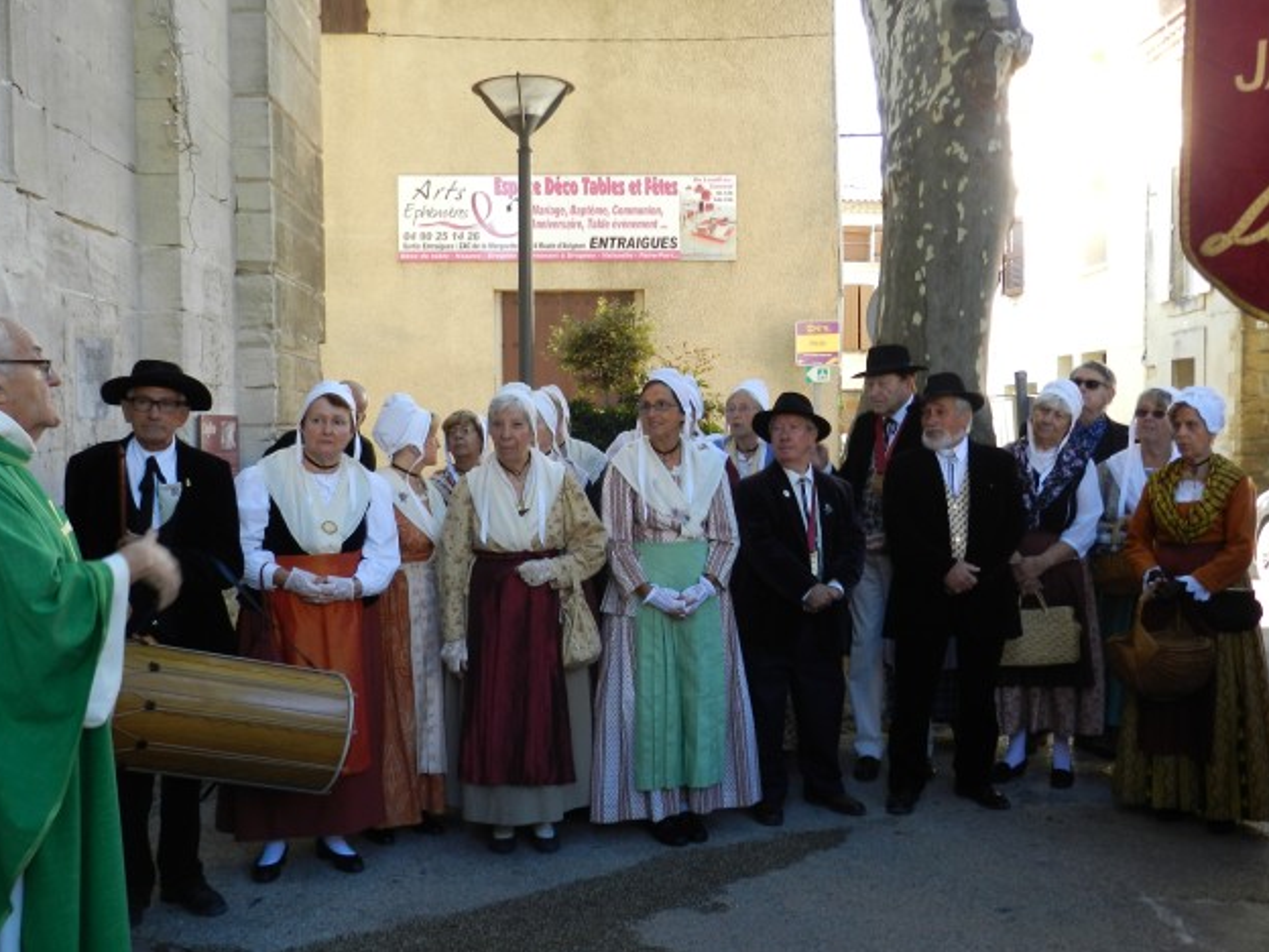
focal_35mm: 39
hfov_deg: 47.9
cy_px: 484
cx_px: 622
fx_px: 1430
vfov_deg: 36.8
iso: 160
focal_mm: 6.7
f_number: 4
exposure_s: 1/60
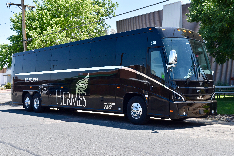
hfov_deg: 37.9
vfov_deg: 25.8
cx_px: 117
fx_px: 341
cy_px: 78
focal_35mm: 52
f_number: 9
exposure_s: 1/320
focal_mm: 35
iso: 200
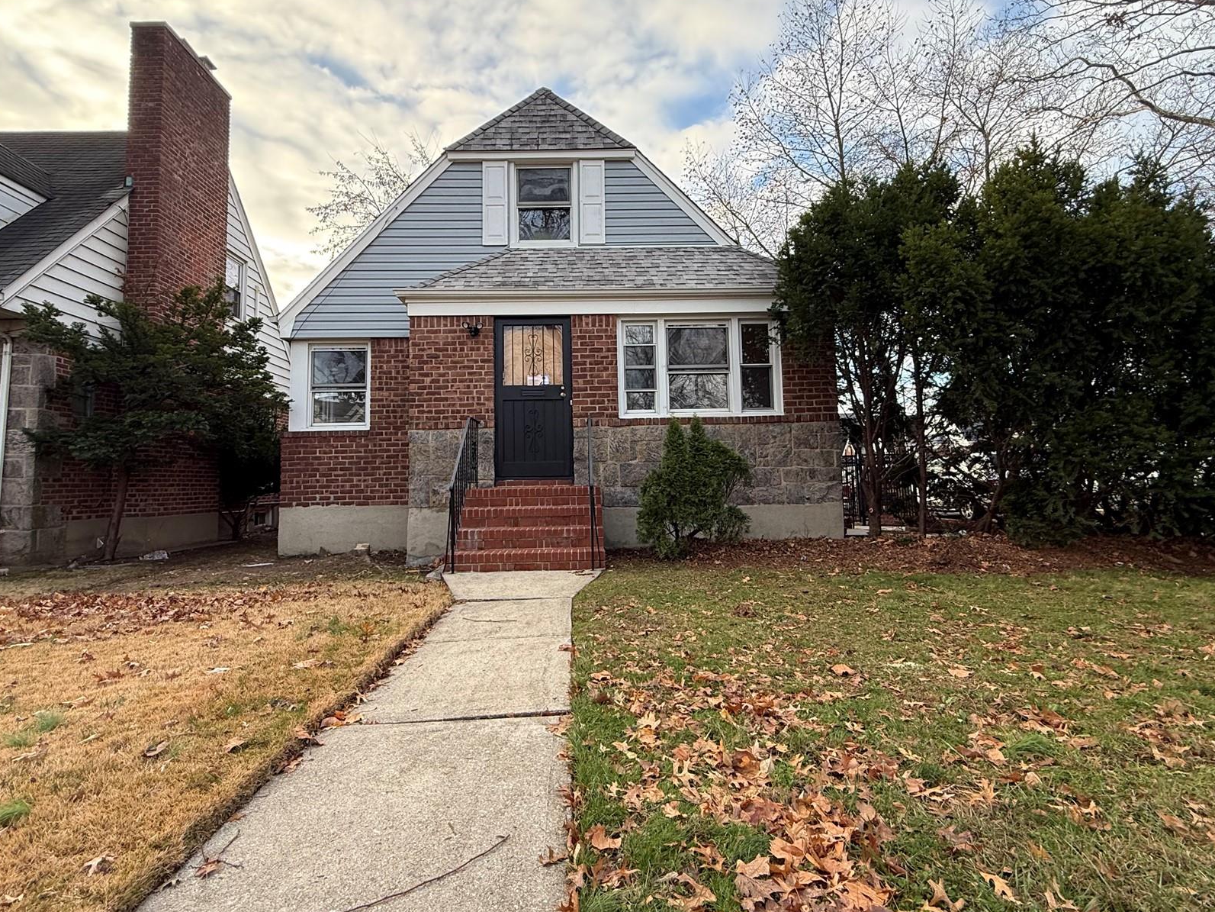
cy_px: 431
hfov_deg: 87.7
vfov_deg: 71.5
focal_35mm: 18
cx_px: 588
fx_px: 632
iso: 64
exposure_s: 1/269
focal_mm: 2.22
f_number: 2.2
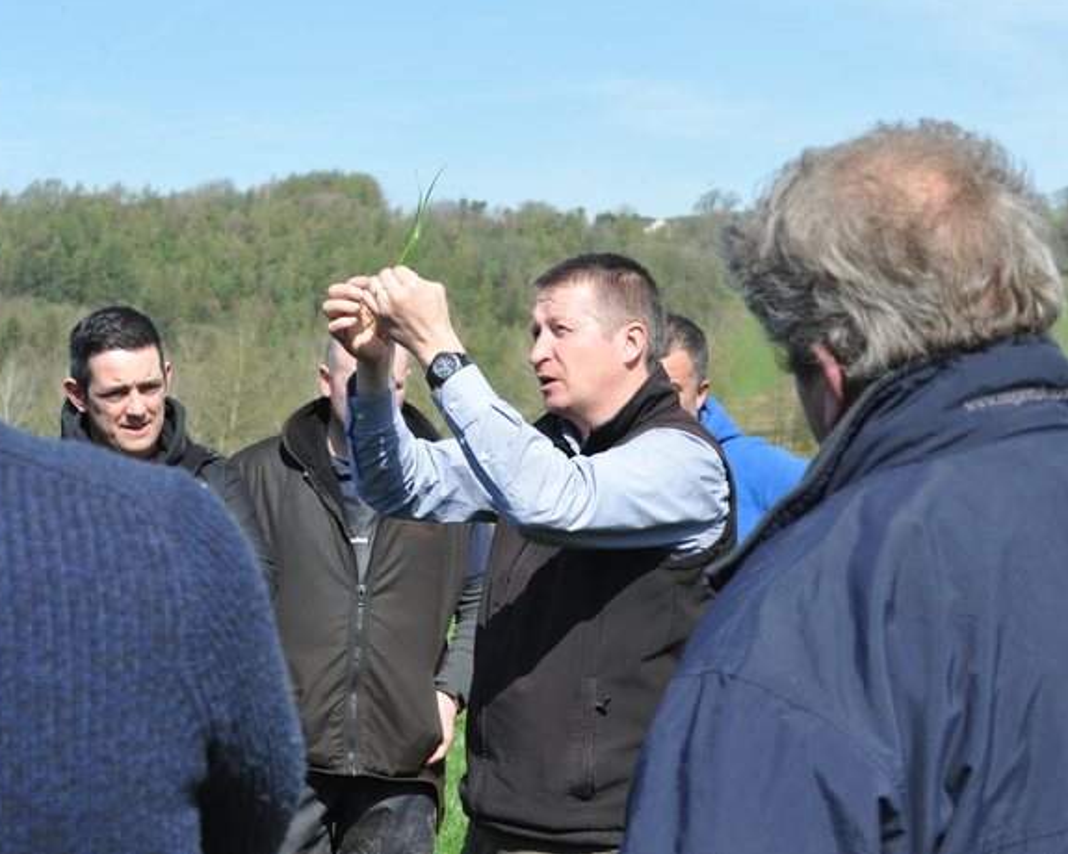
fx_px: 2529
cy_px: 423
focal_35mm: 80
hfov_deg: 23.8
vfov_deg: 19.2
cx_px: 474
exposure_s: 1/1250
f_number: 11
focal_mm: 70
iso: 1600
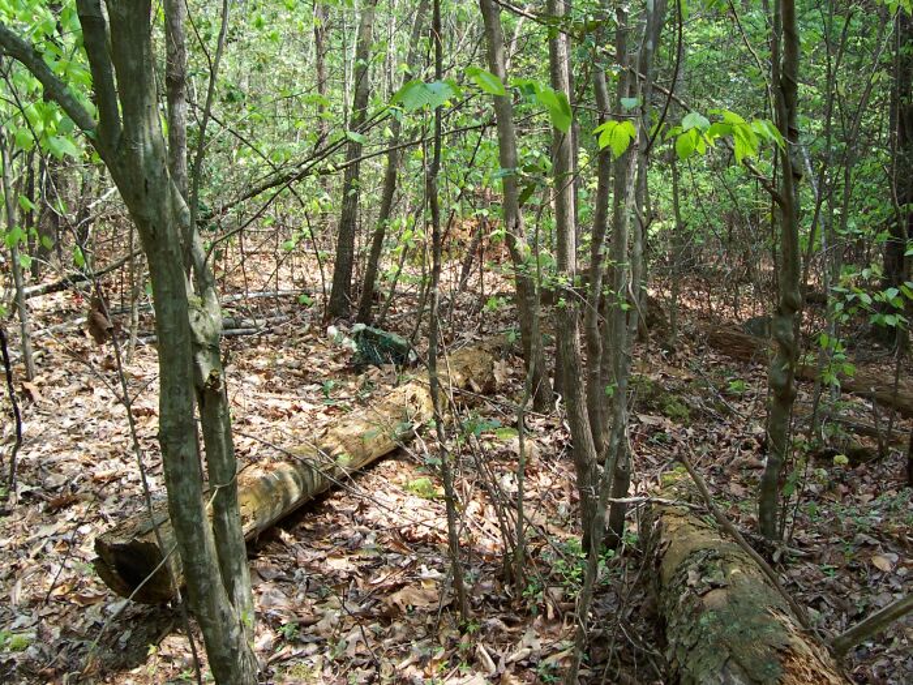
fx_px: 976
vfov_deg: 38.7
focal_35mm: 37
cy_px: 342
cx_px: 456
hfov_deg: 50.1
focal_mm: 5.6
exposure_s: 1/250
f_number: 2.8
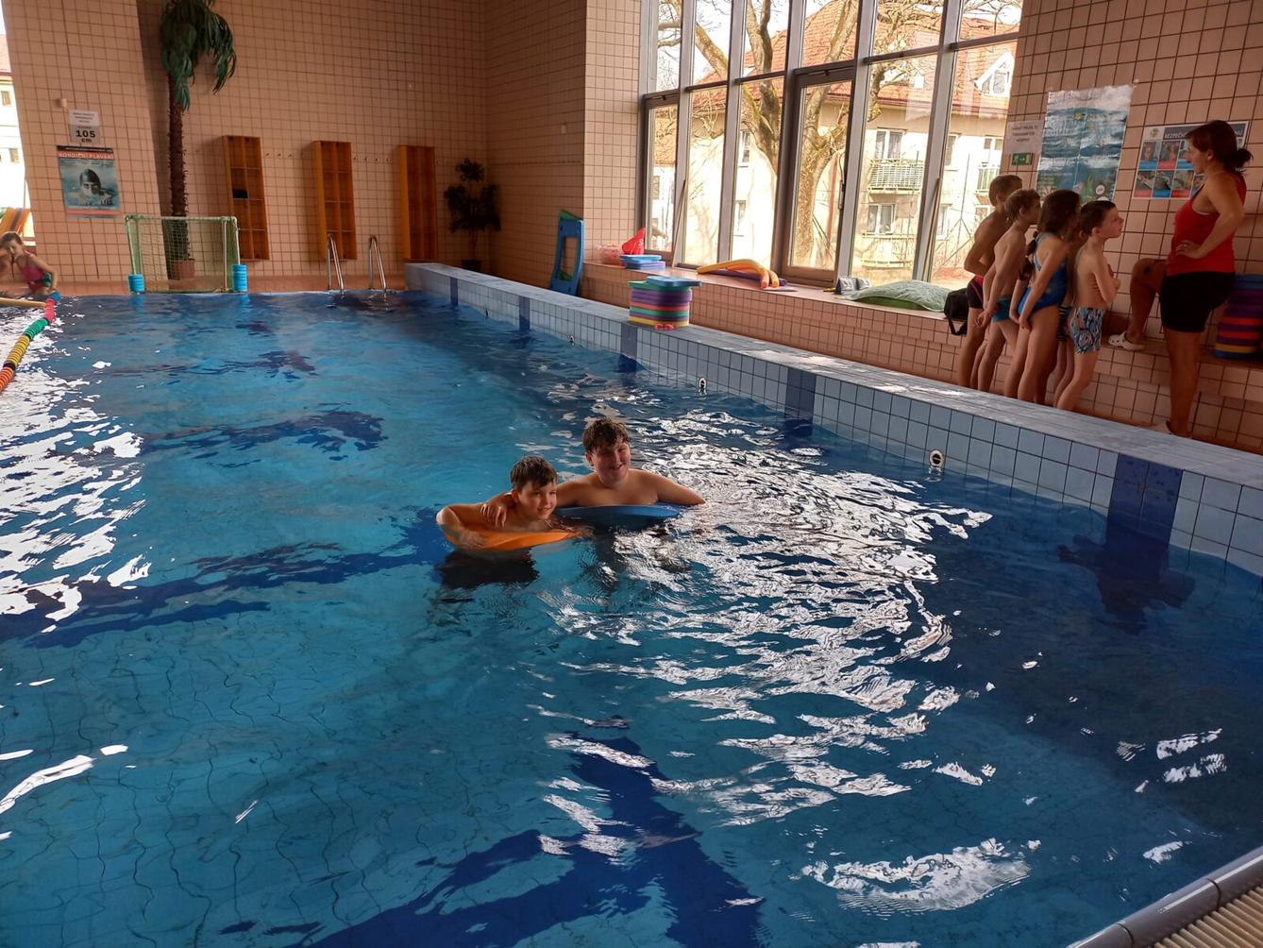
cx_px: 632
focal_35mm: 25
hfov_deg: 69.4
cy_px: 474
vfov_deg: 54.9
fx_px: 912
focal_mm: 4.65
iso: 80
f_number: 1.8
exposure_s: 1/100
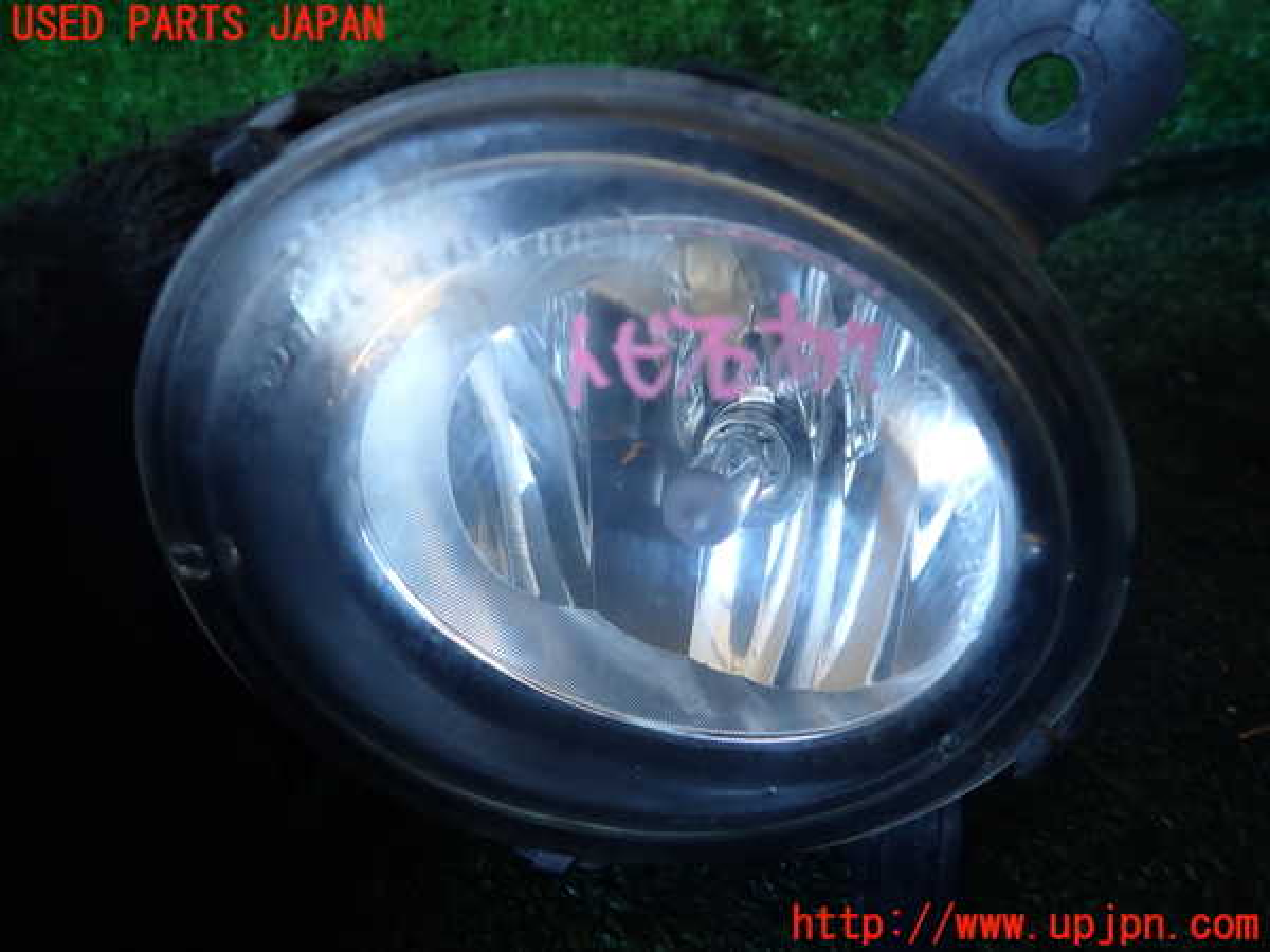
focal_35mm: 25
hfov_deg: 69.4
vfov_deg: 54.9
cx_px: 635
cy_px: 476
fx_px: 917
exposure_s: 1/60
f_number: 2
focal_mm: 4.5
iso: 160
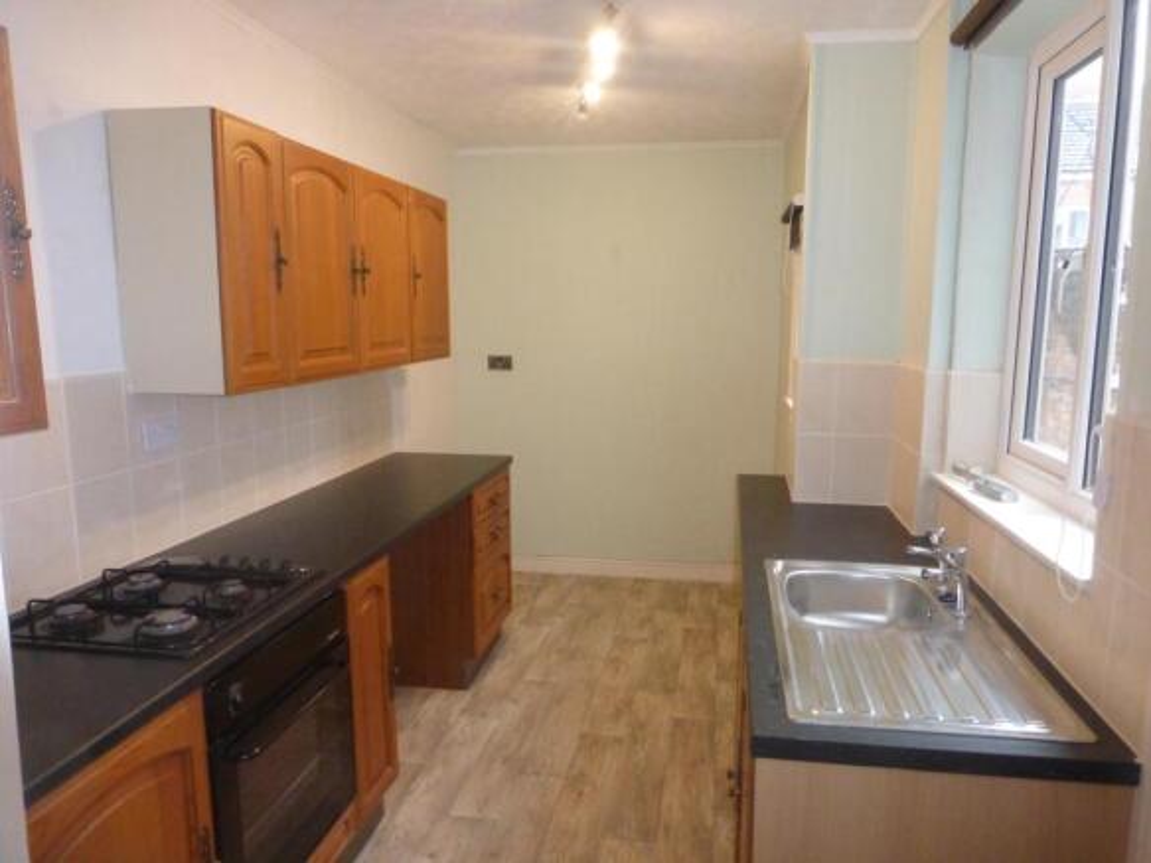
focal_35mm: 24
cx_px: 576
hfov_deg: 71.6
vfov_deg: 56.8
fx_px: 798
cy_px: 432
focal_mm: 4.3
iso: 640
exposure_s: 1/60
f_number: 3.3
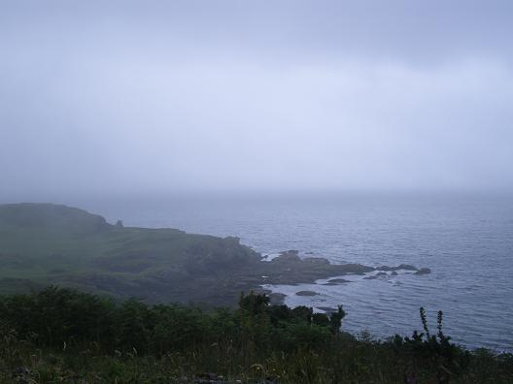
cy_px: 192
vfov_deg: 21.6
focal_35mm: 68
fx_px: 1008
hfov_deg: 28.6
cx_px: 256
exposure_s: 1/250
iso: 64
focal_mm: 11.3
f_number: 4.4
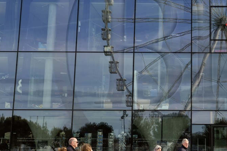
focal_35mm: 76
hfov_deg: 26.1
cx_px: 189
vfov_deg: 17.9
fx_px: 479
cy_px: 49
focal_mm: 32
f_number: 6.3
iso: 200
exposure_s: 1/250
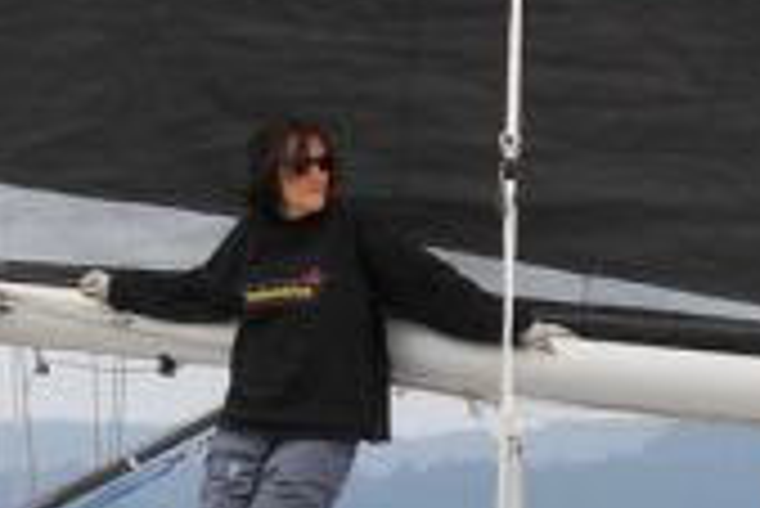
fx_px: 8248
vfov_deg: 3.5
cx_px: 319
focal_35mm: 390
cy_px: 456
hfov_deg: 5.3
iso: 100
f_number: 7.1
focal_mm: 55
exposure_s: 1/200
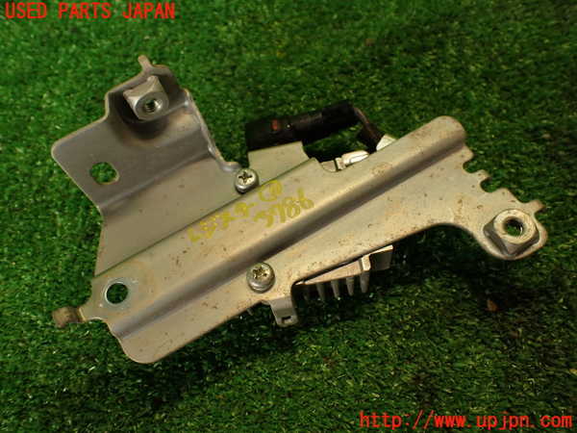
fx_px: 533
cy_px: 216
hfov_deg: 56.8
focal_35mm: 32
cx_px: 288
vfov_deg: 44.2
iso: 200
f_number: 2.4
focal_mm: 5.79
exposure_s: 1/50
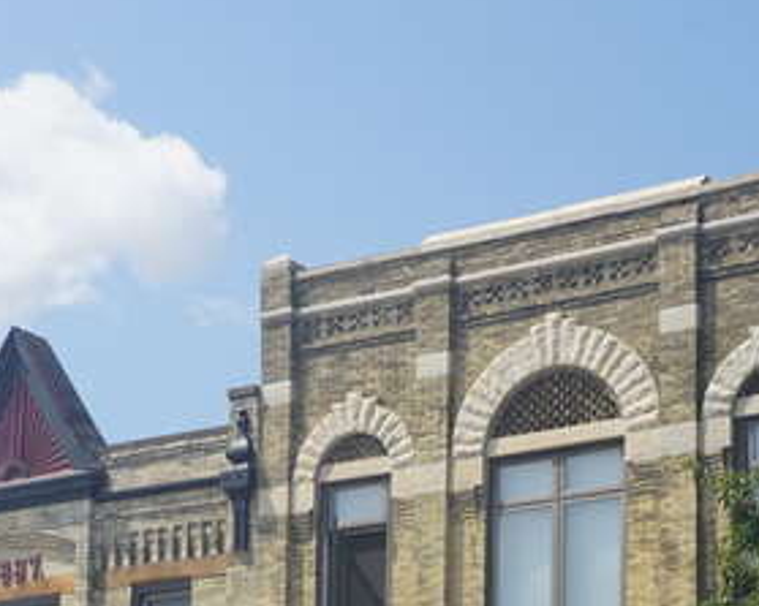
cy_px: 681
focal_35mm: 97
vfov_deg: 15.4
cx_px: 422
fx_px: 2178
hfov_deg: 19.8
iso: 100
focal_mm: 24
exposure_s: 1/125
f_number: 11
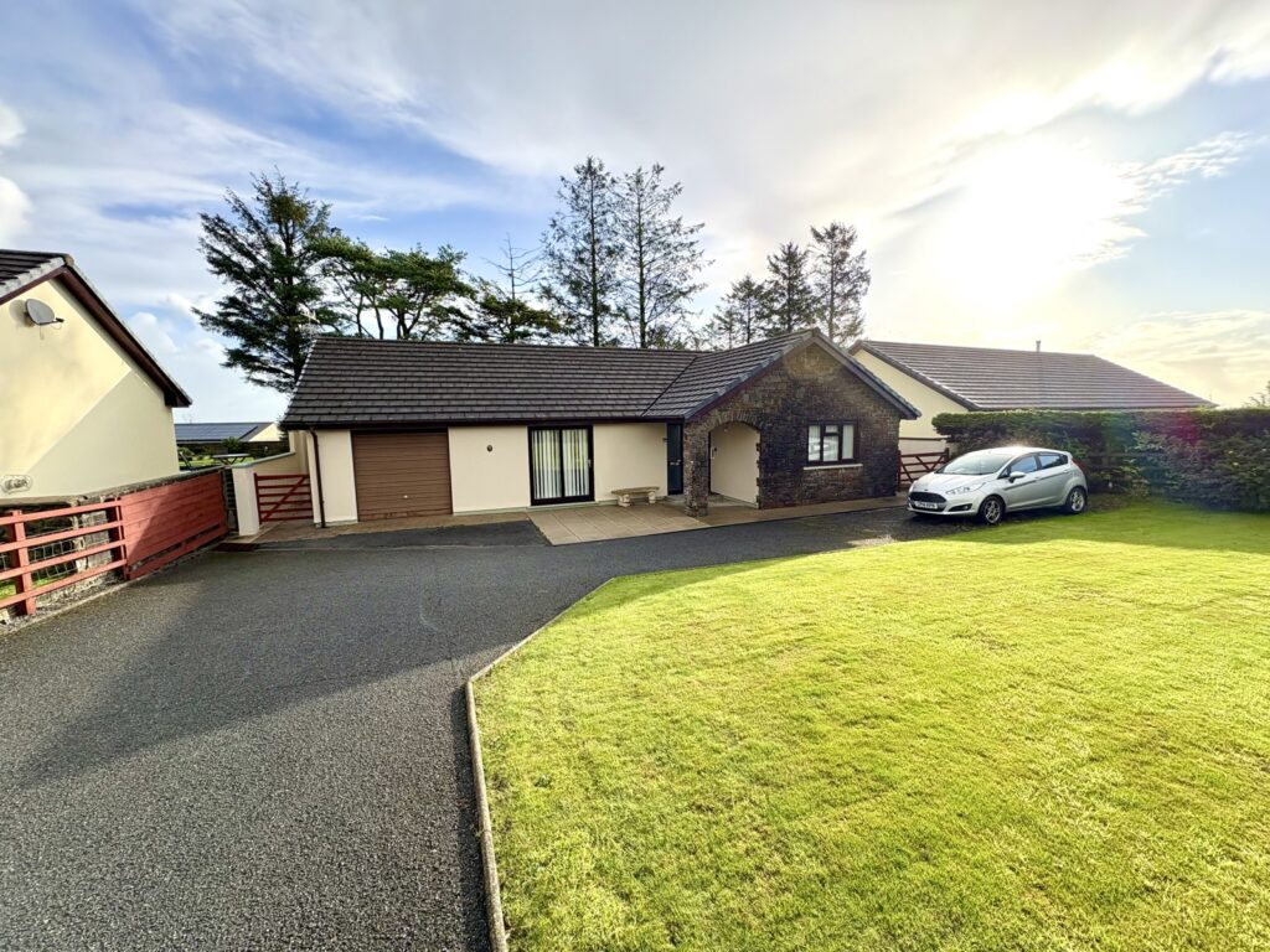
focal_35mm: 14
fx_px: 514
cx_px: 635
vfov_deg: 85.7
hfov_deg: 102.1
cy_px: 476
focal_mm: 2.22
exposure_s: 1/657
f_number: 2.2
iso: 64
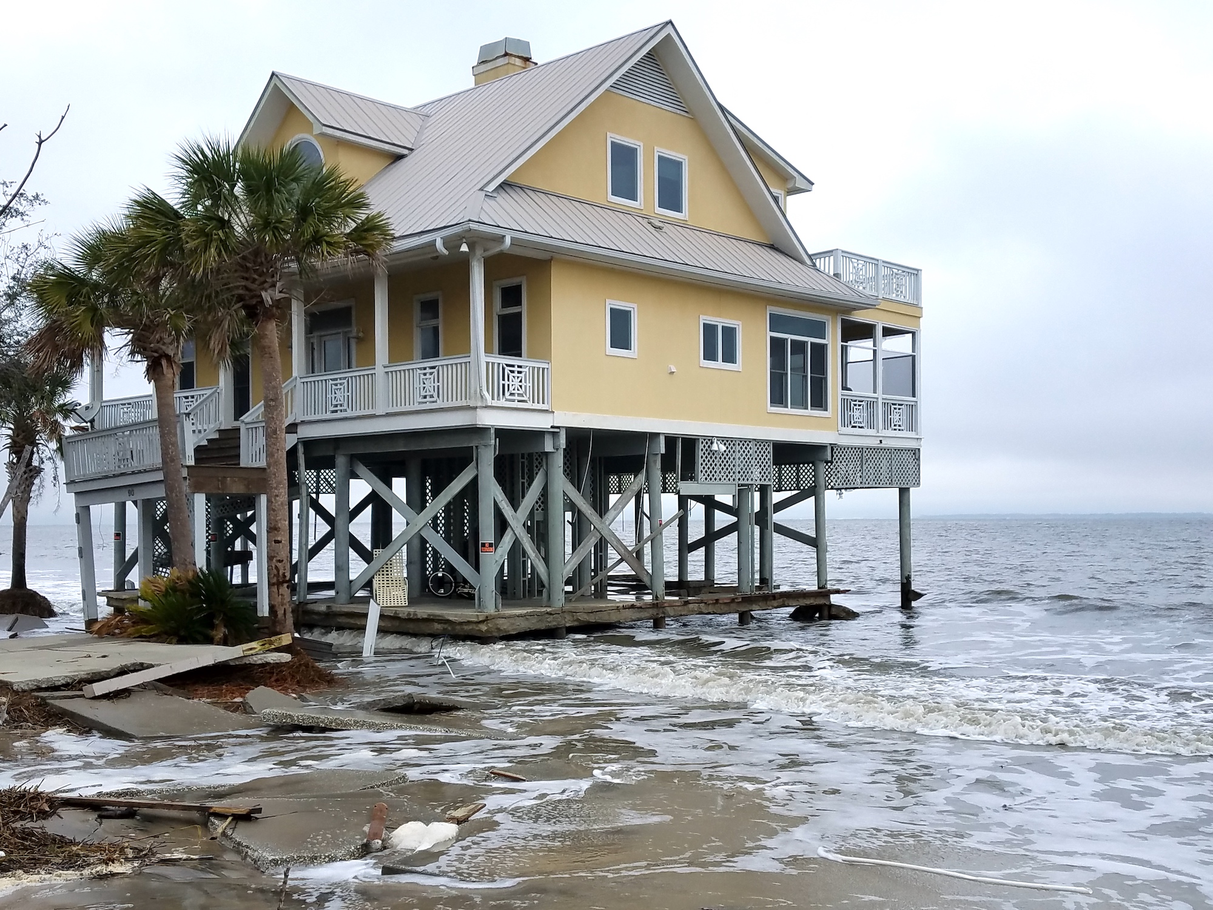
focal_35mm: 26
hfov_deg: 67.3
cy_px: 455
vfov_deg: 53.1
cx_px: 606
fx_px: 911
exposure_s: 1/2064
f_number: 1.7
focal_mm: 4.2
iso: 50
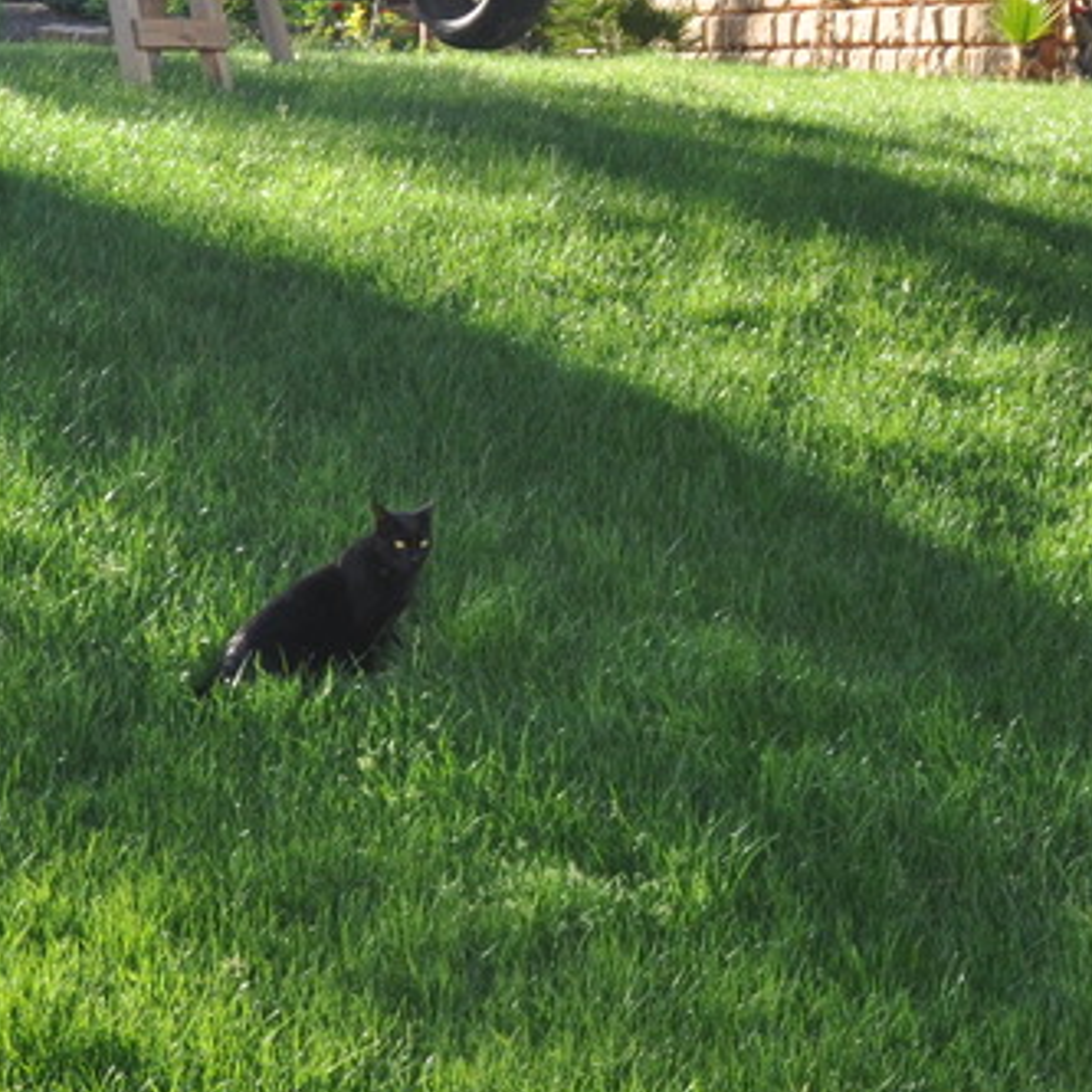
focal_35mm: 98
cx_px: 813
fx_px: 3498
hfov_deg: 17.6
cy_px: 462
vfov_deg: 17.7
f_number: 11
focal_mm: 20
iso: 320
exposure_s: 1/125
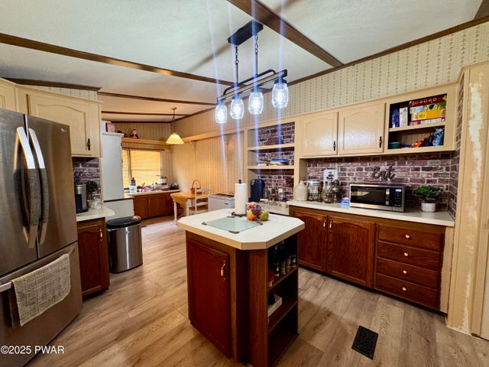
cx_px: 244
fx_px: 198
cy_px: 184
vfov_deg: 85.7
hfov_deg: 102.1
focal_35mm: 14
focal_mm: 2.22
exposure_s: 1/60
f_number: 2.2
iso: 200
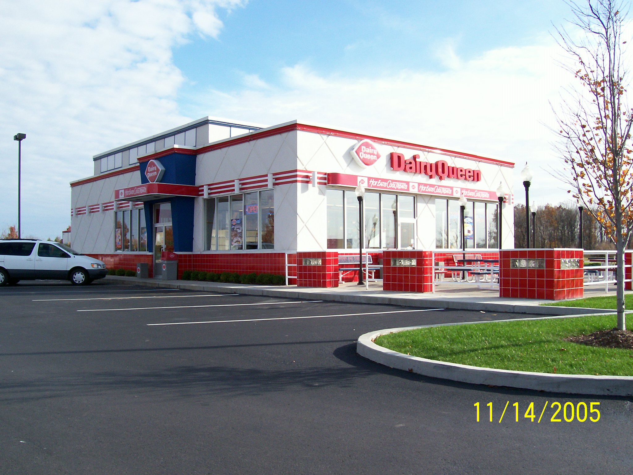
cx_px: 316
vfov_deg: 41.8
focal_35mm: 34
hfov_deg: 54.0
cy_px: 238
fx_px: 622
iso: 80
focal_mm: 5.6
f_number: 5.1
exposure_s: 1/296
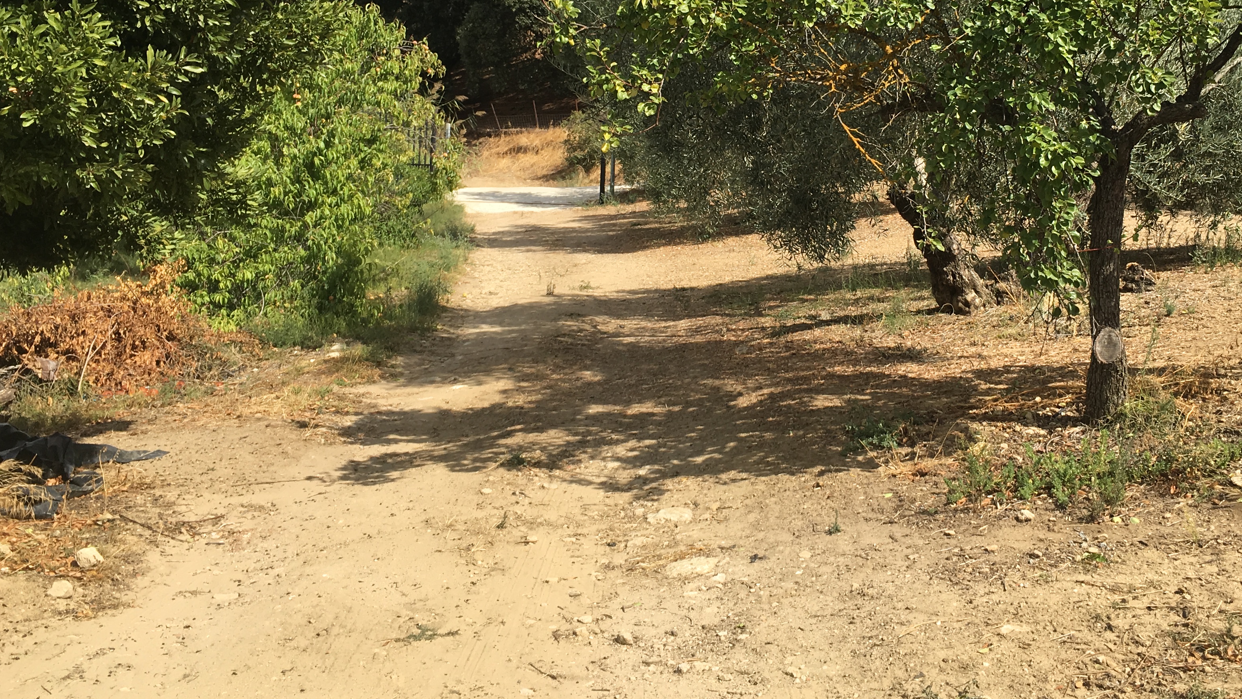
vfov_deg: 28.5
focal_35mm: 41
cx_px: 756
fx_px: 1350
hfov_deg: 49.0
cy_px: 163
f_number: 2.2
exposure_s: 1/1399
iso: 25
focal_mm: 4.15
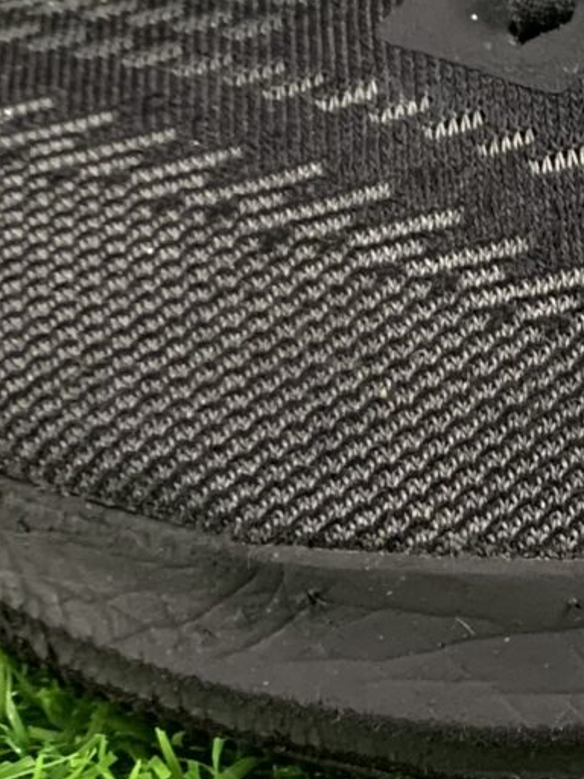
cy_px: 303
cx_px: 1037
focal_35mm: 130
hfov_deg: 10.7
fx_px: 2924
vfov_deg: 15.2
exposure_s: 1/37
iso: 400
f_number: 1.8
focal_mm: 4.25
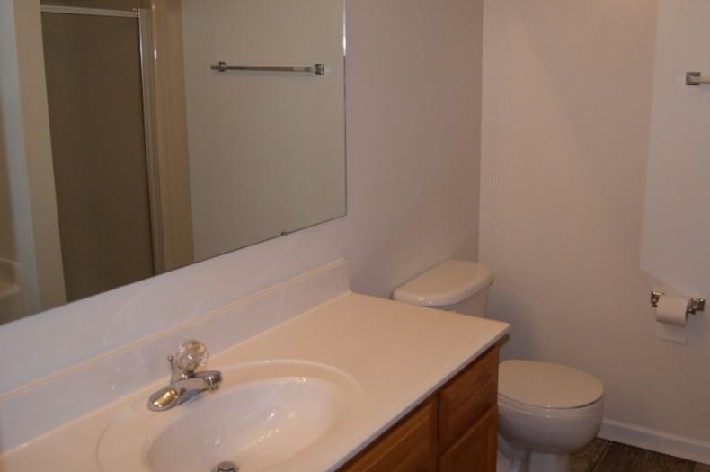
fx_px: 690
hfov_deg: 54.1
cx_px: 425
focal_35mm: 35
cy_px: 208
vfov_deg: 37.7
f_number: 4
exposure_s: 1/160
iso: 250
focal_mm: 18
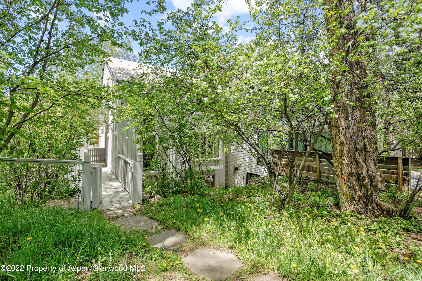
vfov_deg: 70.5
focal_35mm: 17
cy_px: 140
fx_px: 199
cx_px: 211
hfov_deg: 93.3
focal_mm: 17
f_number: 7.1
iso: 100
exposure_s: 1/100
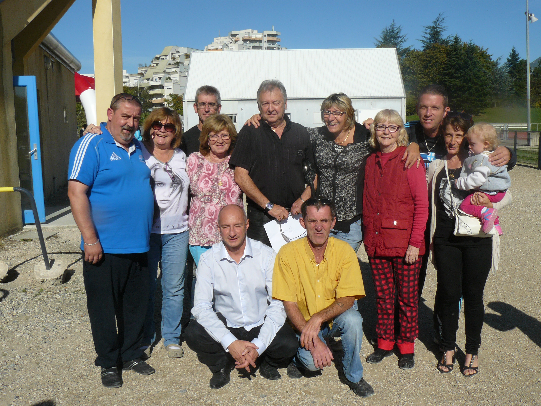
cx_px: 270
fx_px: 563
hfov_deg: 51.4
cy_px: 203
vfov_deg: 39.7
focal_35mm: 36
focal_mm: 6
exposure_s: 1/500
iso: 100
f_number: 7.1
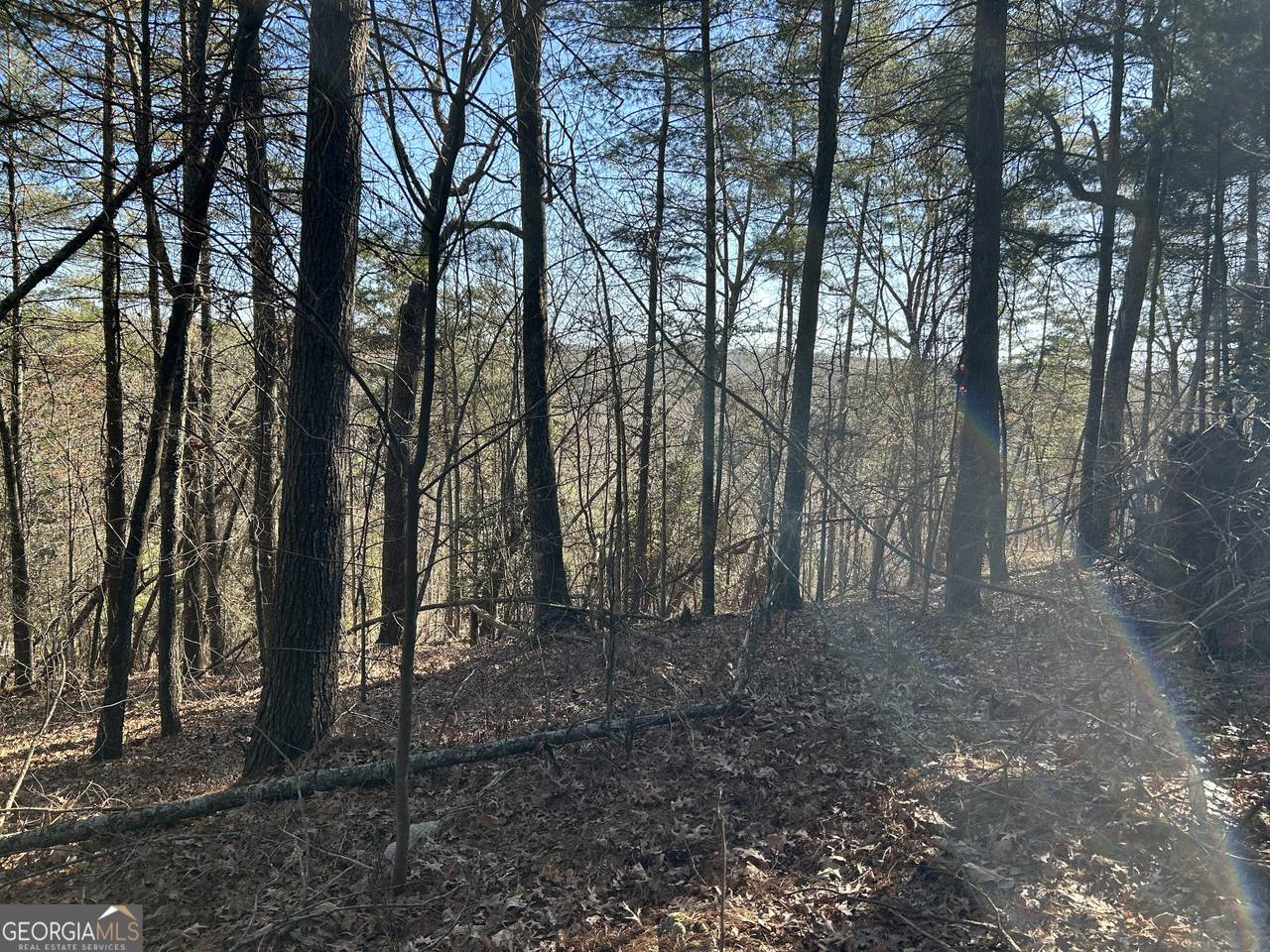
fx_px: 954
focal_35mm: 26
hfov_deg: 67.3
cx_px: 635
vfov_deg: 53.1
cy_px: 476
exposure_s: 1/567
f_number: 1.5
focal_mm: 5.7
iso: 50
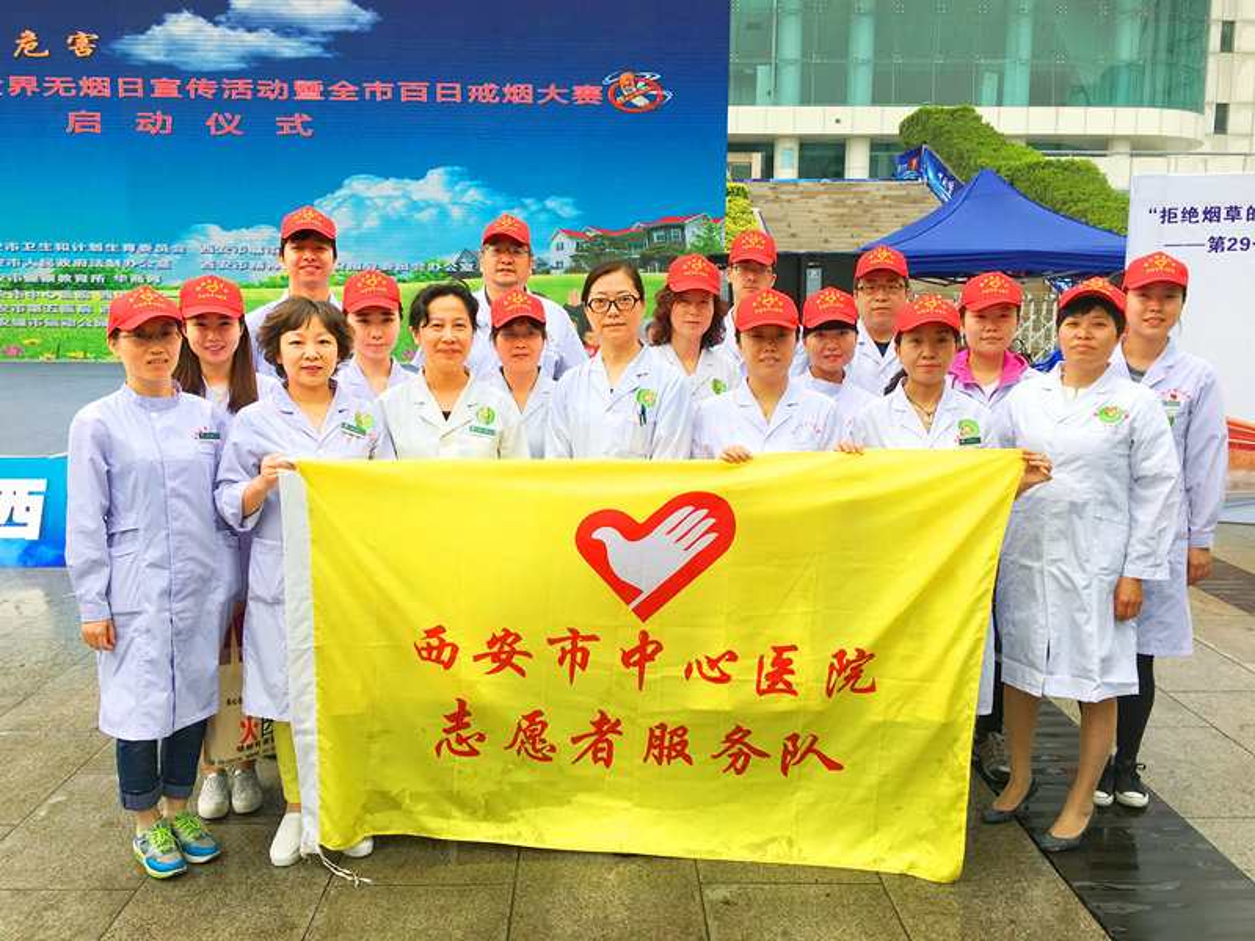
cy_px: 470
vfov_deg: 48.2
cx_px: 628
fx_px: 1051
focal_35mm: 29
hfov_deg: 61.7
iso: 25
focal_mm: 4.15
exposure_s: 1/247
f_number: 2.2
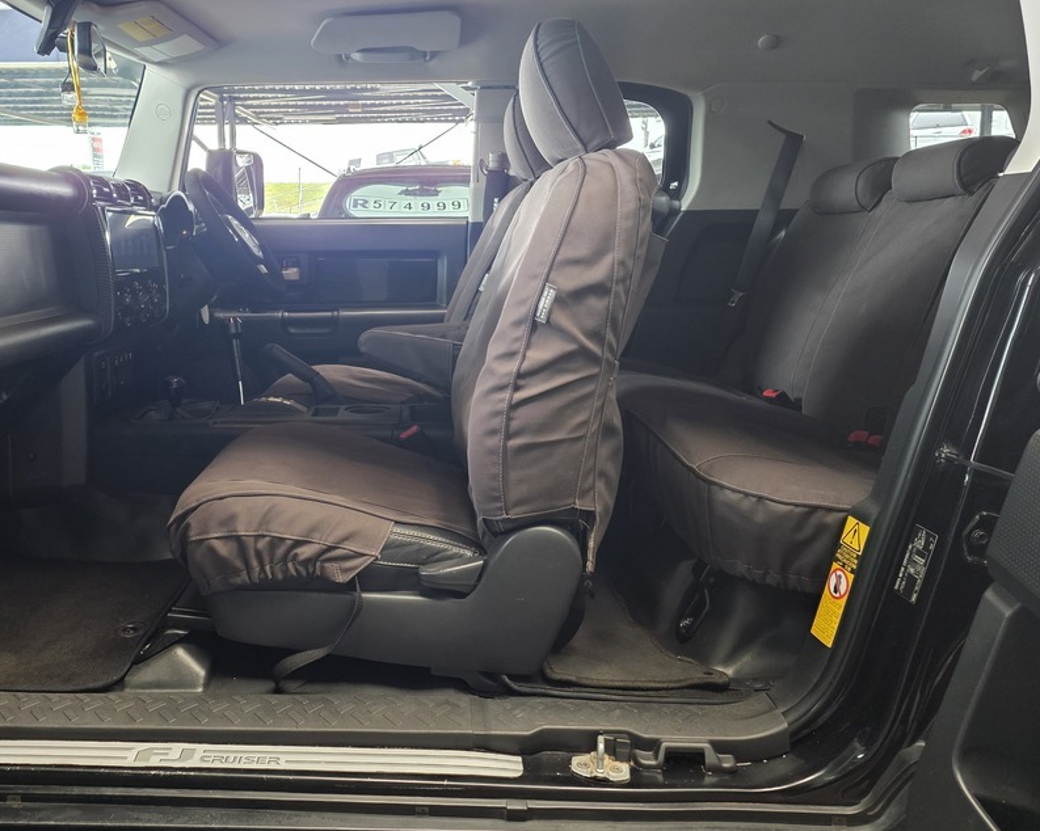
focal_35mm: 29
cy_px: 367
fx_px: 892
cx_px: 410
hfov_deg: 59.9
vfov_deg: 49.9
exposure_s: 1/100
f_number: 1.7
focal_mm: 6.25
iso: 500
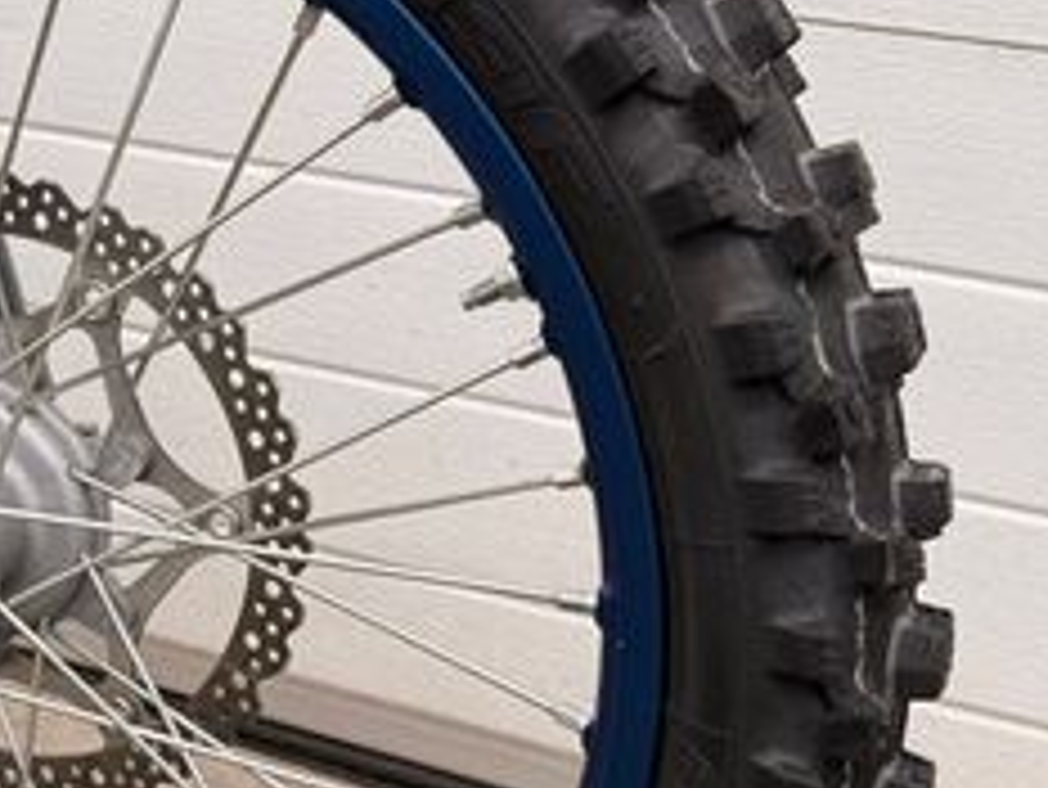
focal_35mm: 66
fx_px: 1999
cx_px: -9
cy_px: 473
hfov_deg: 27.6
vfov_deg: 22.2
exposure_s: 1/121
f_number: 1.78
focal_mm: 6.76
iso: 100
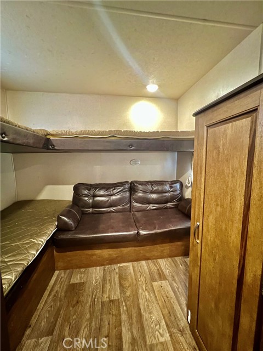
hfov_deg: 89.9
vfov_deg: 106.2
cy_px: 176
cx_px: 132
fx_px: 132
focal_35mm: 13
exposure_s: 1/11
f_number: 1.8
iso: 1000
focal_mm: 1.57
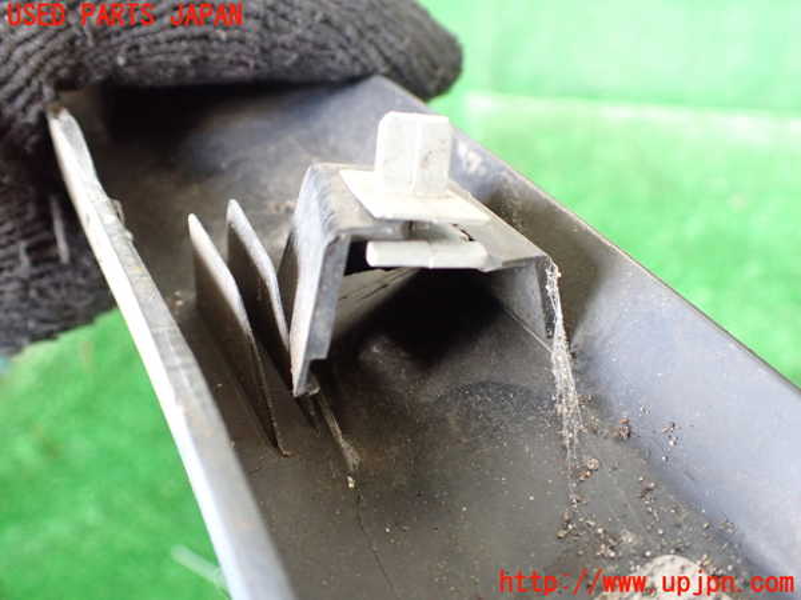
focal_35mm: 30
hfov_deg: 60.0
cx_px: 400
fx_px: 694
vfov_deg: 46.8
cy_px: 300
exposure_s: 1/40
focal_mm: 5.4
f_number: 2.3
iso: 800
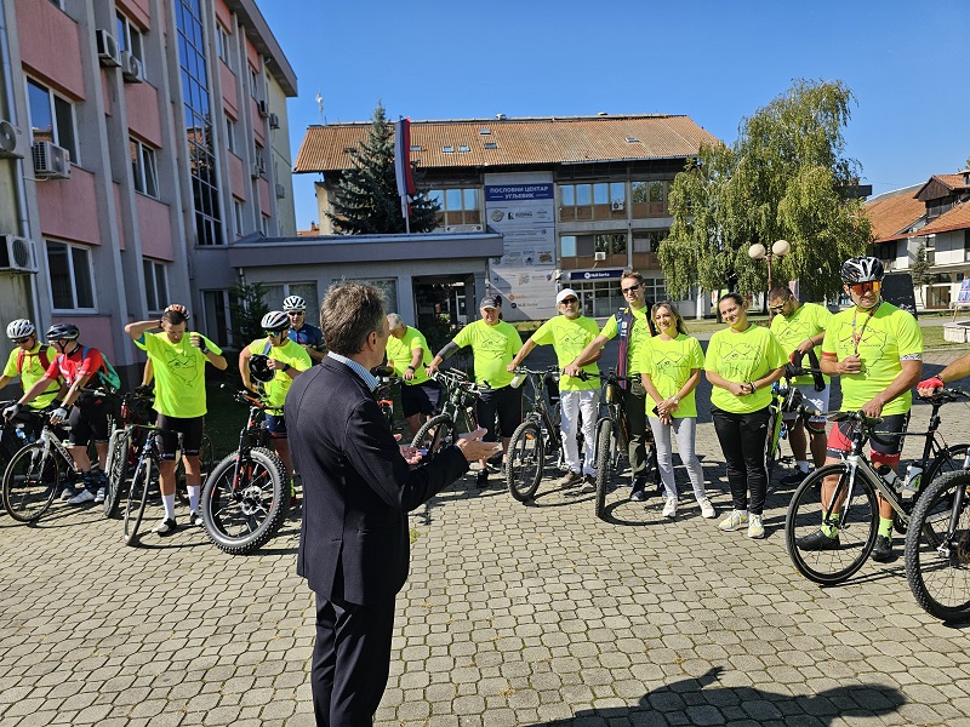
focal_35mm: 23
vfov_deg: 58.9
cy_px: 364
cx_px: 485
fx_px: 644
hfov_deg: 73.9
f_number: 1.7
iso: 20
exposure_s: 1/1076
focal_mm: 6.3
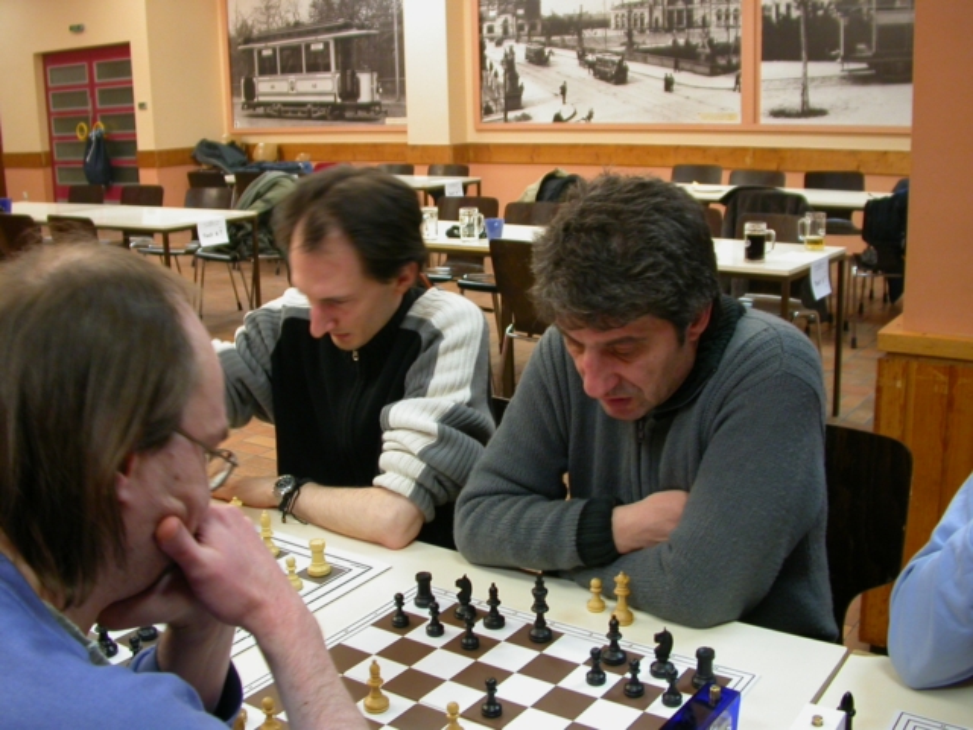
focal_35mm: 38
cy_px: 365
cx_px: 486
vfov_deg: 37.7
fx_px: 1068
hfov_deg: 49.0
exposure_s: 1/10.1
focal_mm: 7.85
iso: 100
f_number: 2.6
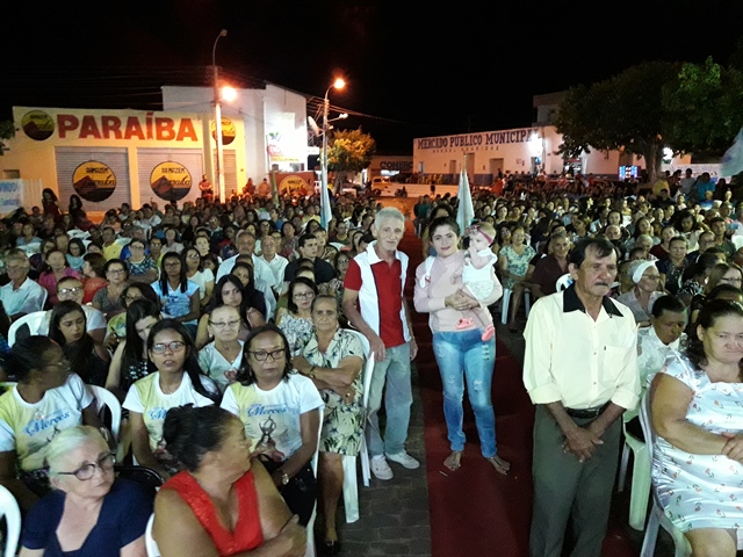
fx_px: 601
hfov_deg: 63.4
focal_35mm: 28
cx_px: 372
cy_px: 278
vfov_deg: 49.7
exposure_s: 1/15
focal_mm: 3.7
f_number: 1.9
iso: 640
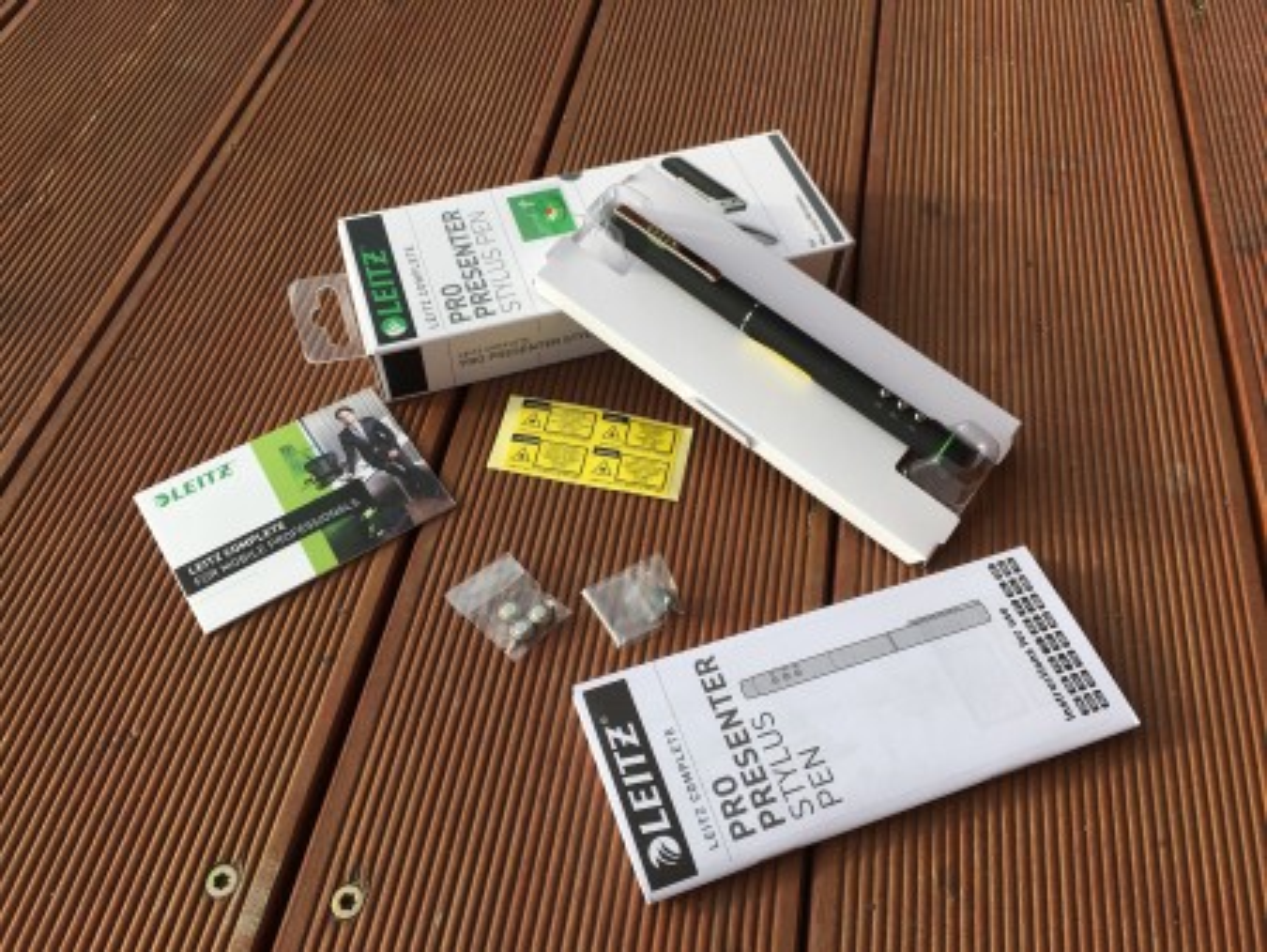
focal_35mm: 29
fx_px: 1062
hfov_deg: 61.6
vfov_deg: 48.3
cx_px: 634
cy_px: 476
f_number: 2.2
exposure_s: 1/986
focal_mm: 4.15
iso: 25
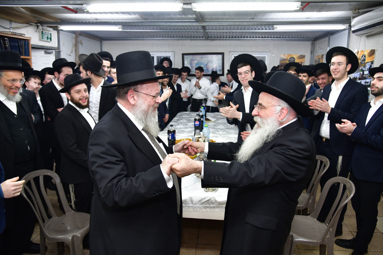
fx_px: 266
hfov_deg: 71.5
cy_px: 123
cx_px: 197
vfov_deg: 51.3
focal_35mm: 25
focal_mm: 24
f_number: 4.5
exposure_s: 1/100
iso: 1000
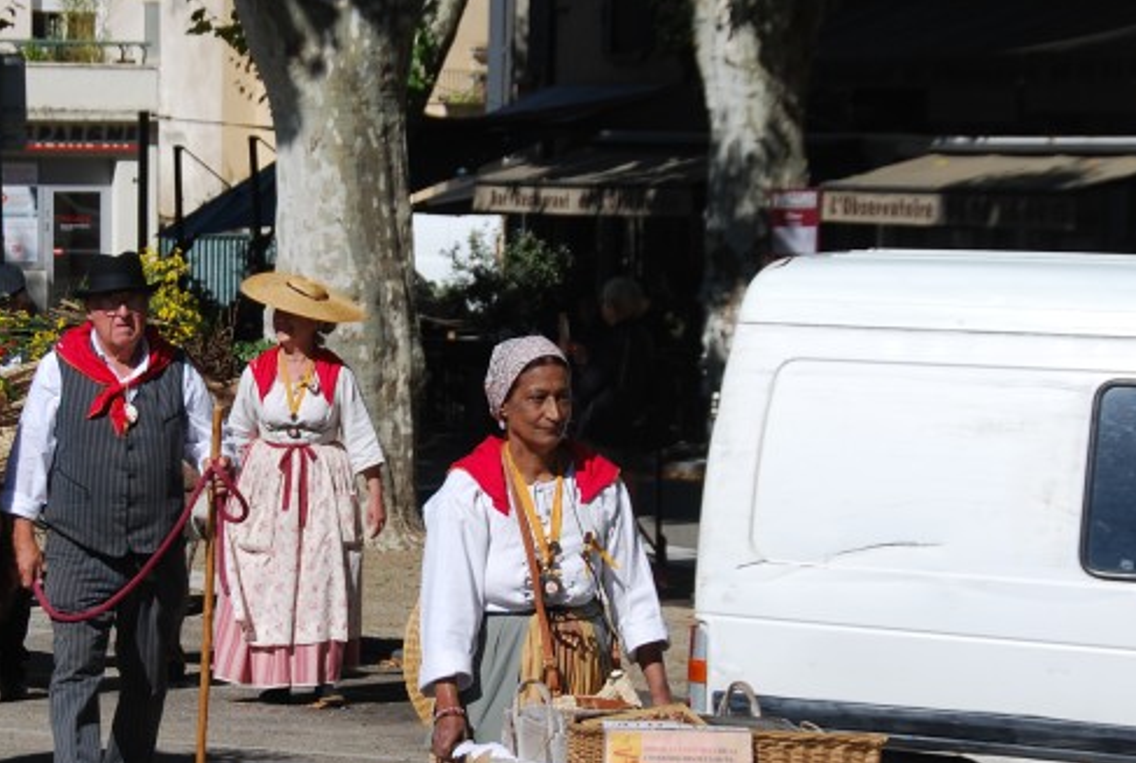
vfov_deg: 9.0
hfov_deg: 13.3
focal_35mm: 154
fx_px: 4870
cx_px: 274
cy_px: 485
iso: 100
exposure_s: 1/640
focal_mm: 56
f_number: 6.3
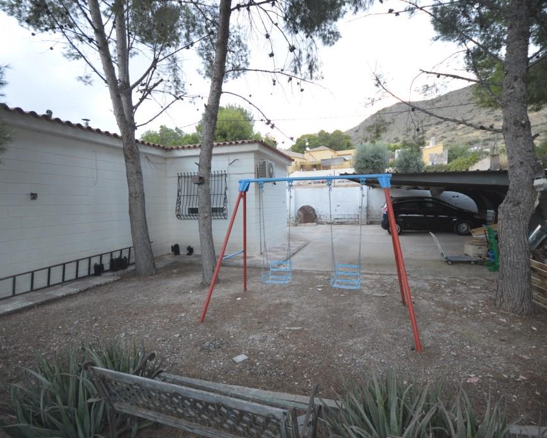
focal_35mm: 17
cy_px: 219
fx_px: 275
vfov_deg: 77.0
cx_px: 276
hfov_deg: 89.6
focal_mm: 10
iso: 400
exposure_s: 1/80
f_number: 4.5
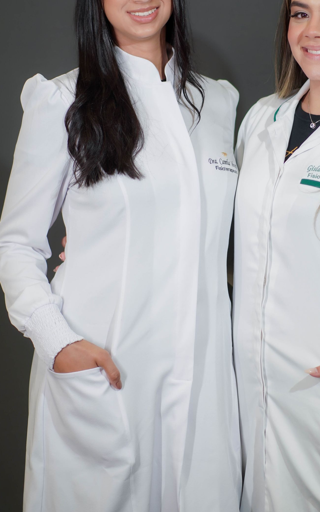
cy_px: 210
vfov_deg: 17.7
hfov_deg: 11.1
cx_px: 232
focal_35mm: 118
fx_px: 1647
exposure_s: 1/125
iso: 100
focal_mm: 56
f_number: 1.4
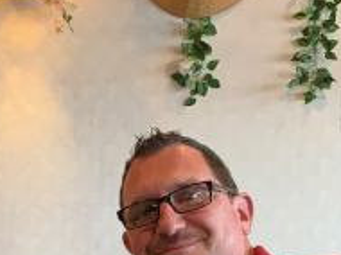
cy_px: 356
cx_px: -99
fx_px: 905
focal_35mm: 92
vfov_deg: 15.1
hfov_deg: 19.7
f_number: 1.8
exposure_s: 1/60
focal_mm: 4.25
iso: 400
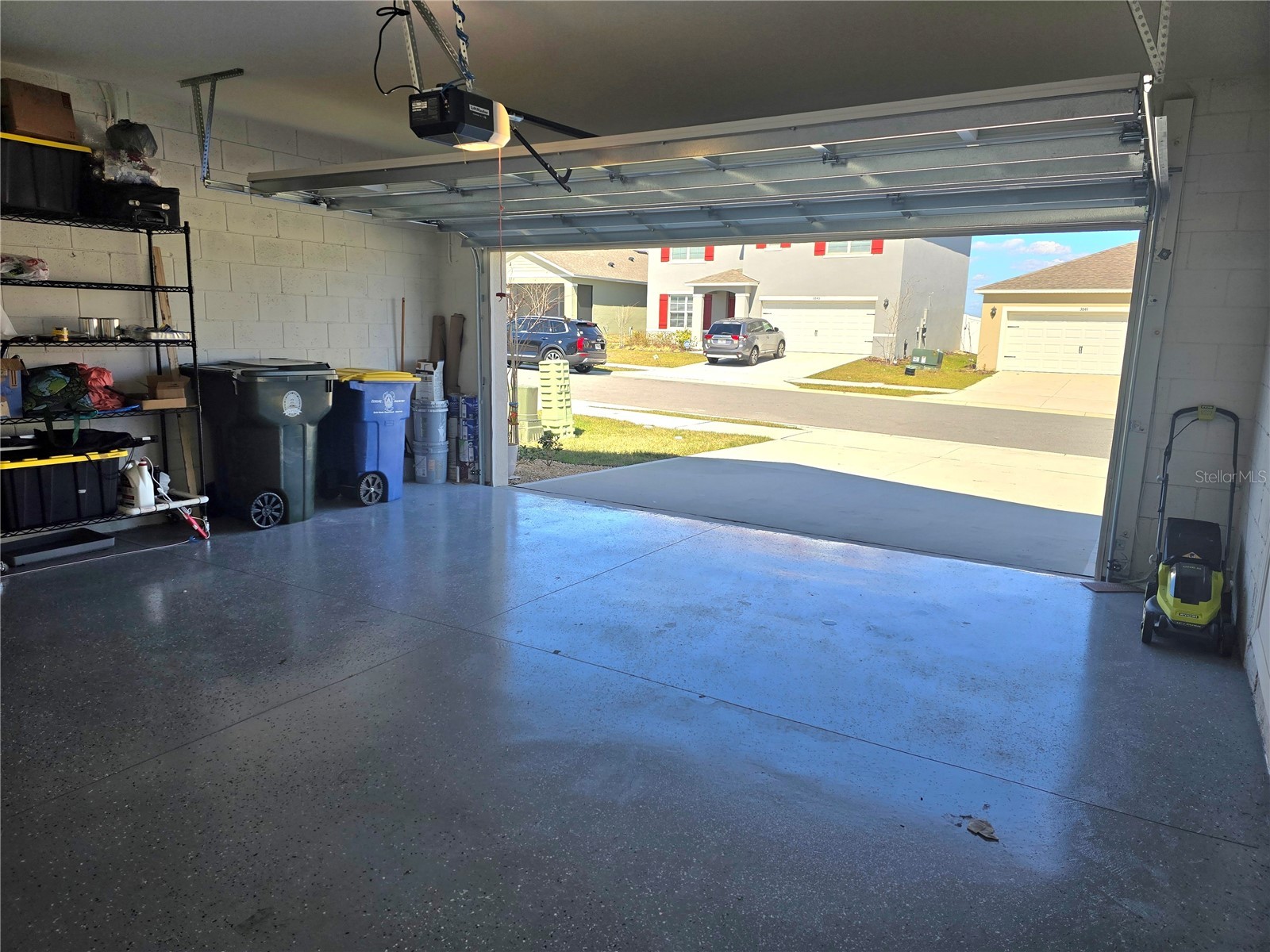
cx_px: 635
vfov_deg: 58.9
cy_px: 476
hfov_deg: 73.9
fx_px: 844
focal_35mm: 23
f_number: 1.7
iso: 12
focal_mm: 6.3
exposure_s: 1/714
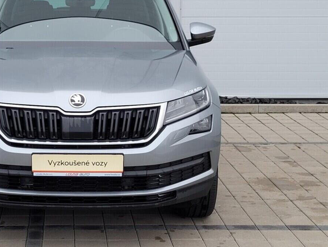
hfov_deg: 43.4
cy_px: 95
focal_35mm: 42
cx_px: 84
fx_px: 398
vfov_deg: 34.2
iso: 160
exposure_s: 1/100
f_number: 1.8
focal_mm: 5.4
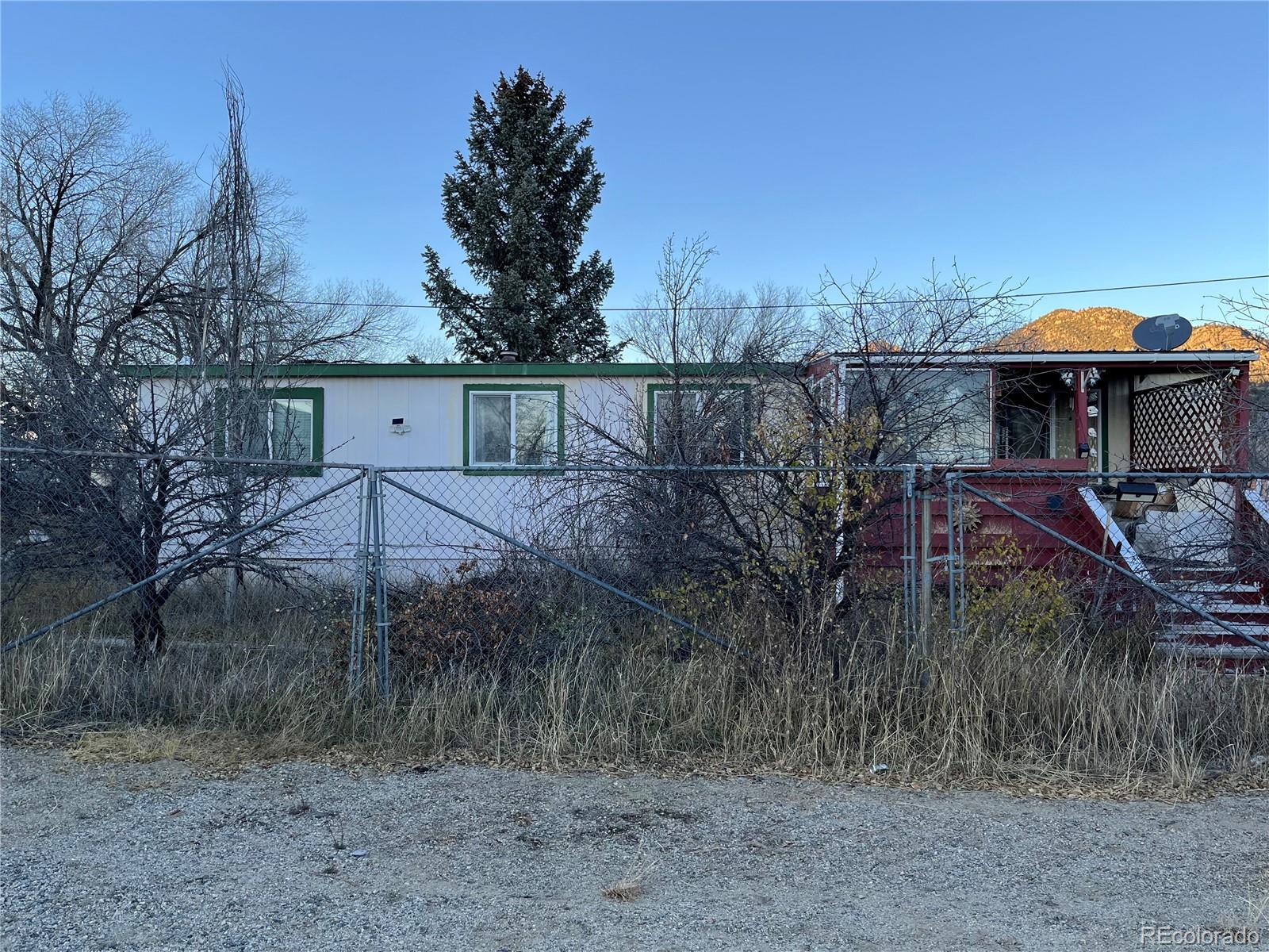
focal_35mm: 26
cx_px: 634
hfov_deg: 67.3
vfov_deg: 53.1
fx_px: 953
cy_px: 476
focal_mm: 5.1
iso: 50
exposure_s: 1/445
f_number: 1.6
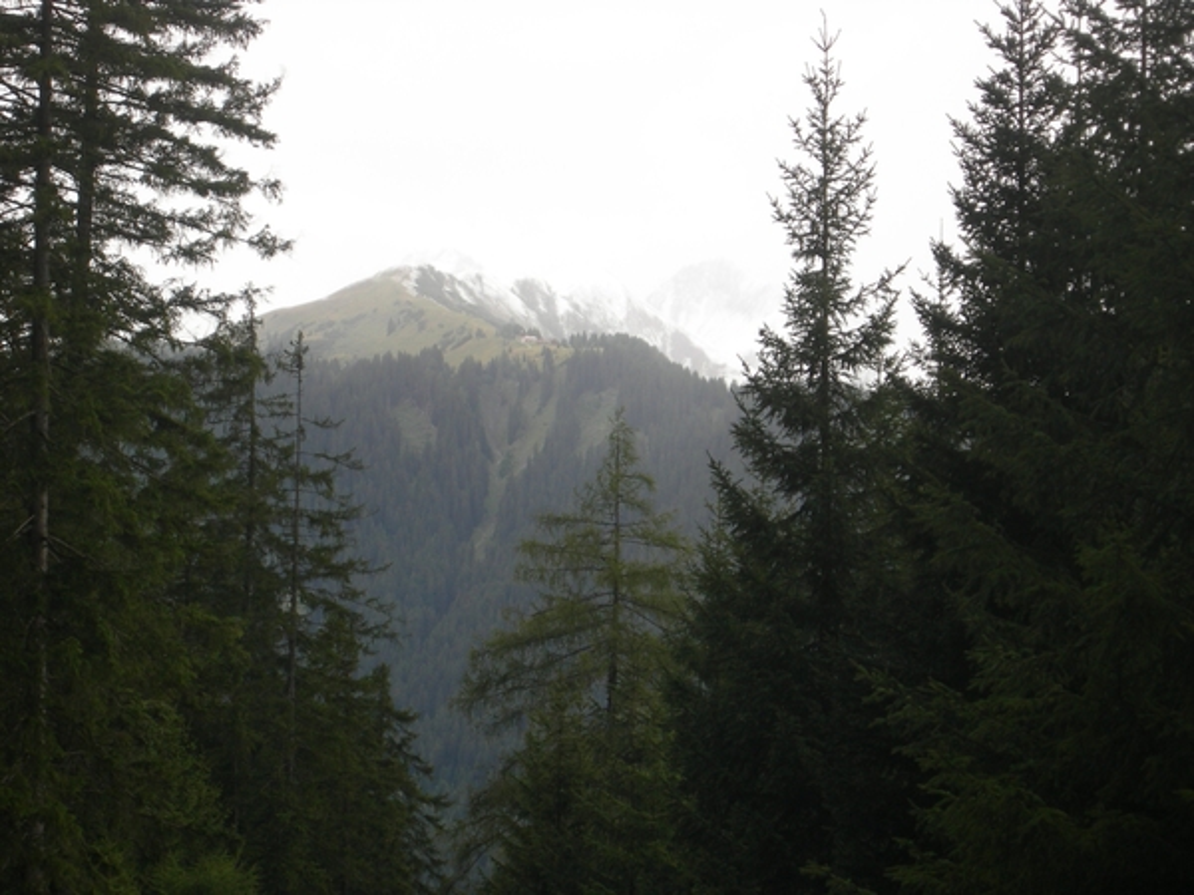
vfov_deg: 11.8
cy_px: 448
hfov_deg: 15.6
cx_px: 597
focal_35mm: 126
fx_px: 4346
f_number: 5.2
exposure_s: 1/129
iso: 64
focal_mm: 26.3
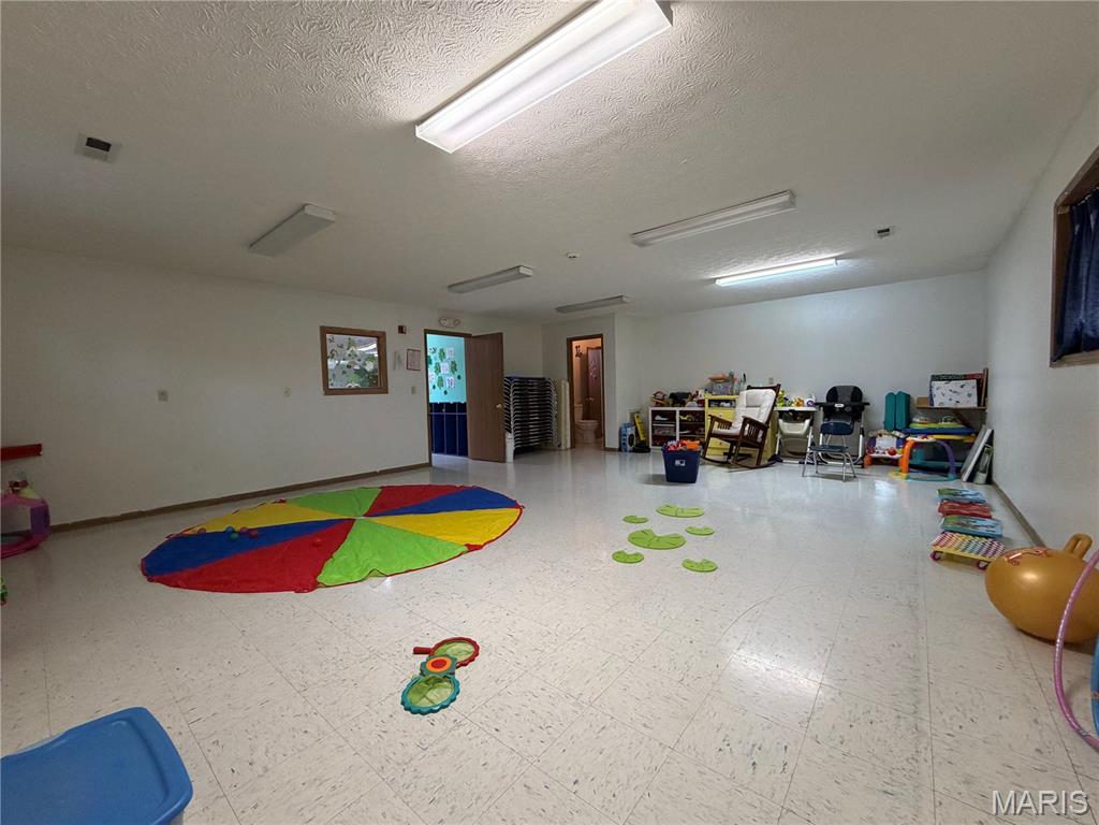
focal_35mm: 14
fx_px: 444
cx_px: 550
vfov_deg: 85.7
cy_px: 412
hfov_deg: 102.1
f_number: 2.2
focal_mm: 2.22
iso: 250
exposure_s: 1/60
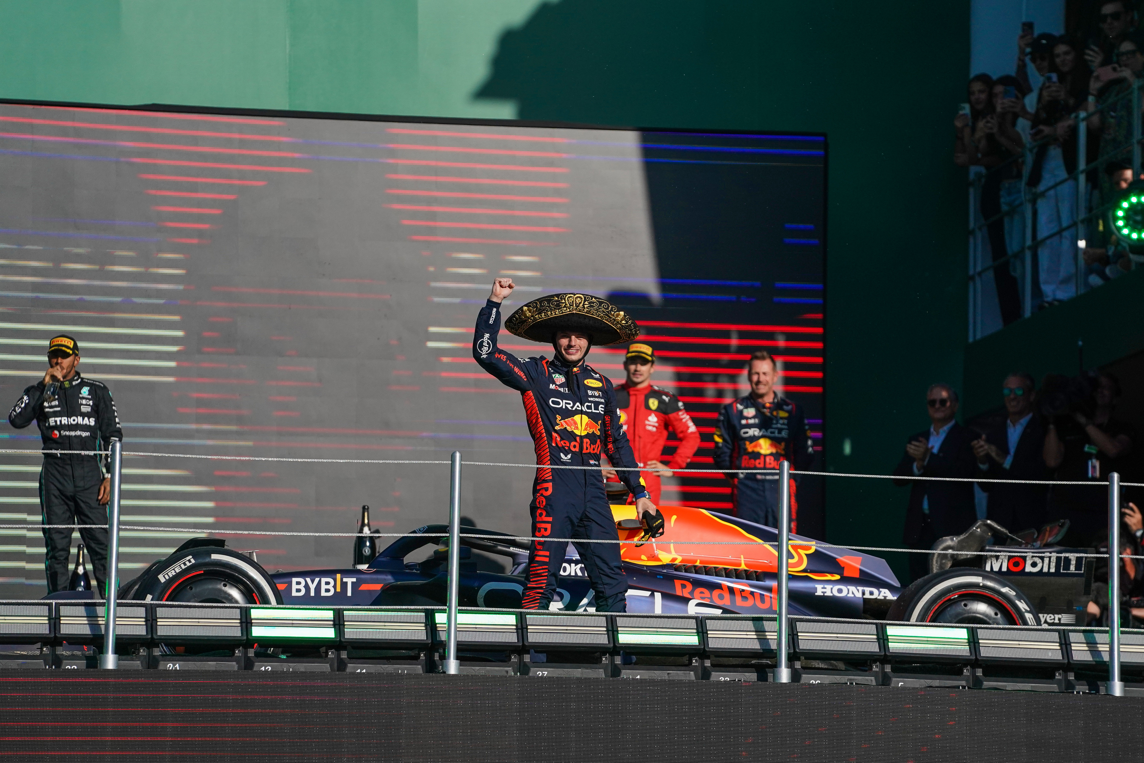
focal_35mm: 200
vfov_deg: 6.9
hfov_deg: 10.3
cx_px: 572
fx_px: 6355
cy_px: 382
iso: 1000
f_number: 4
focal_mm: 200
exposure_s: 1/16000
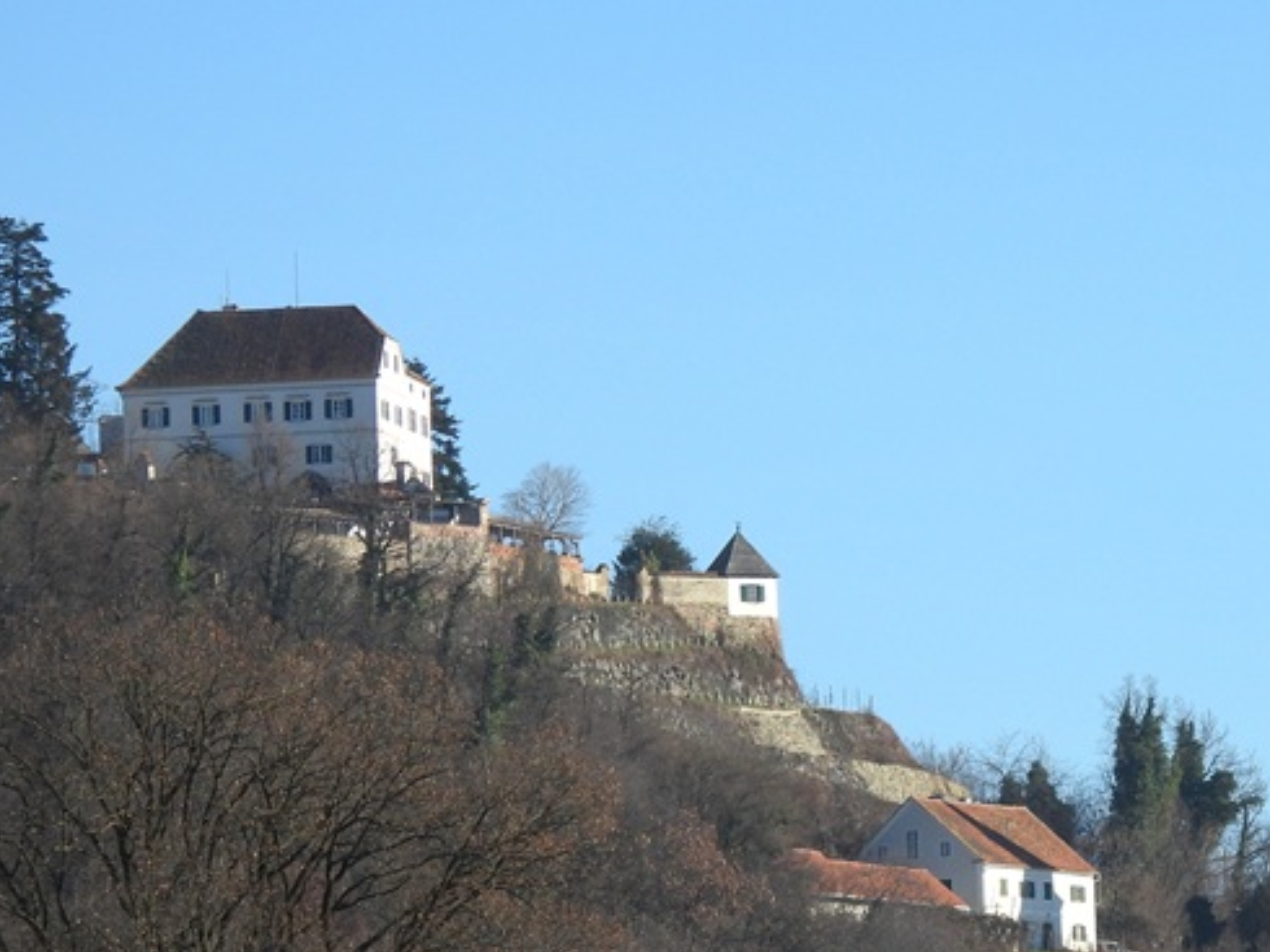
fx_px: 14375
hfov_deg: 5.1
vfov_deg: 3.8
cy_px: 726
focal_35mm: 392
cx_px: 1019
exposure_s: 1/800
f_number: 4.5
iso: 100
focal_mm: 42.8
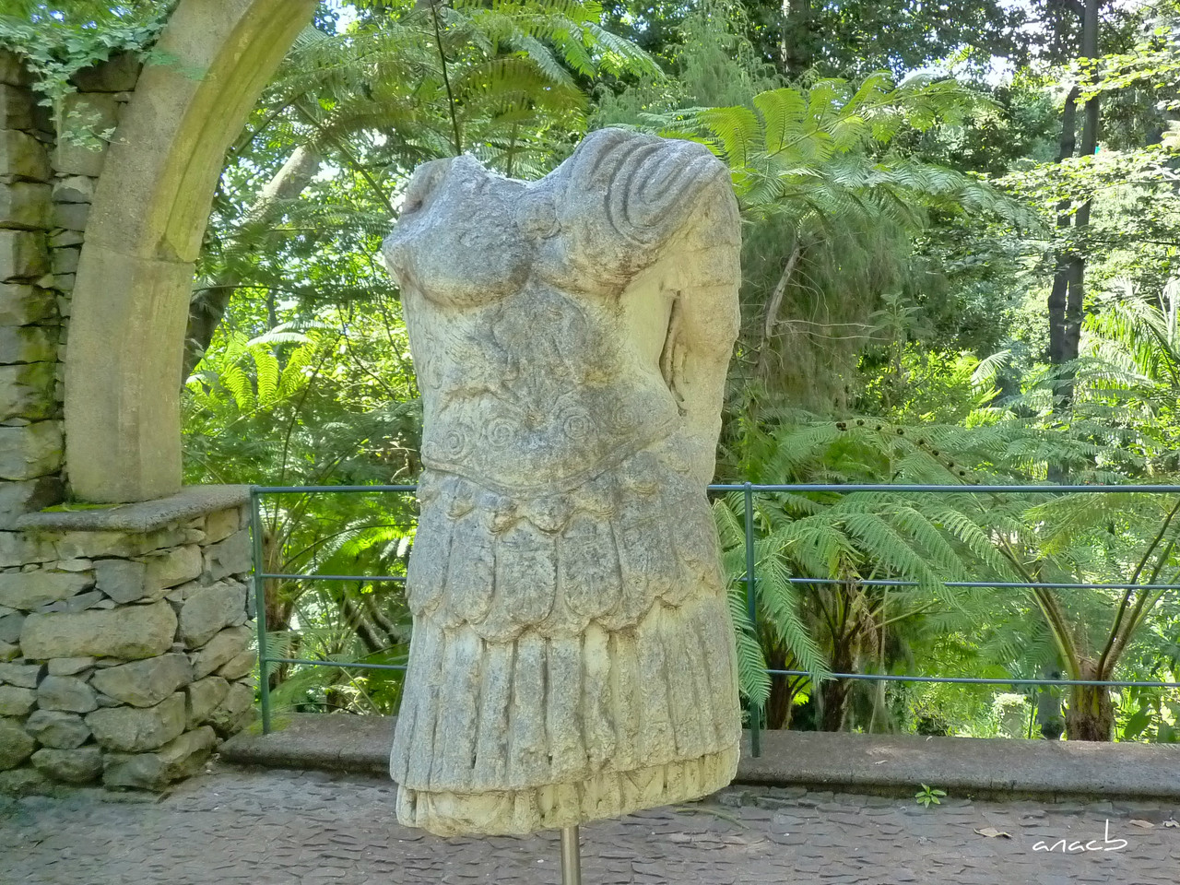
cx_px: 590
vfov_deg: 51.4
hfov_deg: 65.3
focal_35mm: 27
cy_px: 442
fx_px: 920
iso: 400
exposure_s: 1/100
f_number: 2.8
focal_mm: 4.8
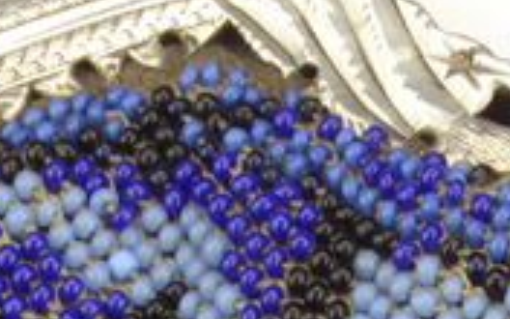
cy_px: 818
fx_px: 7047
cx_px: 246
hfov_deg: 4.1
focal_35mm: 507
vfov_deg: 2.6
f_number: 4.8
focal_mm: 15
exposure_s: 1/100
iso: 200
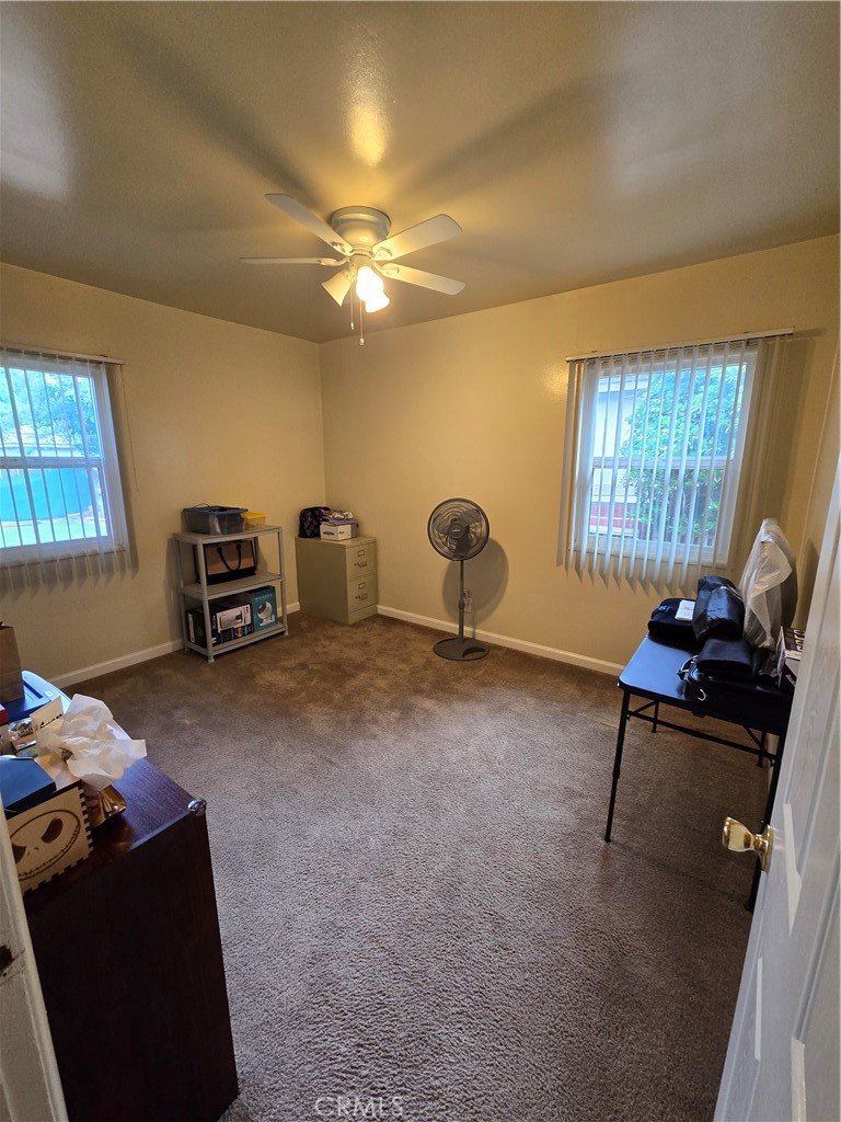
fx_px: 421
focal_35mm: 13
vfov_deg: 106.2
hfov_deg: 89.9
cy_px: 561
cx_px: 420
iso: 200
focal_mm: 2.2
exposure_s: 1/60
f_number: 2.2
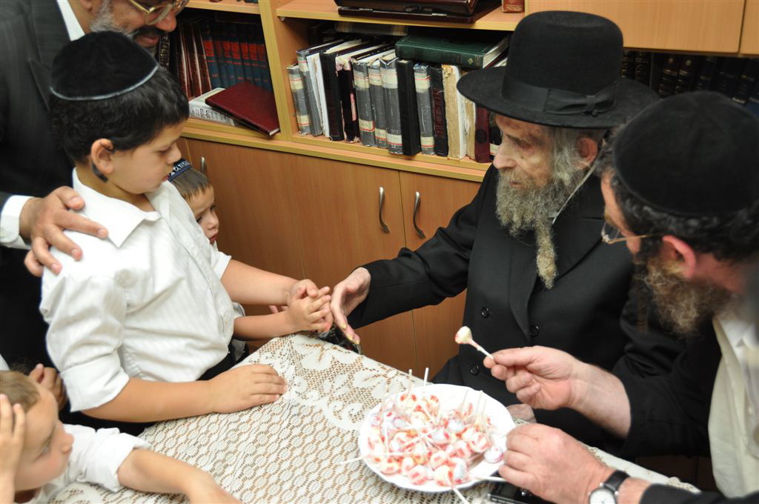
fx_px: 884
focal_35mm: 42
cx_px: 380
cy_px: 252
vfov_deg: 31.8
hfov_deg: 46.5
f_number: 4
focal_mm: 28
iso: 640
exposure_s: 1/60
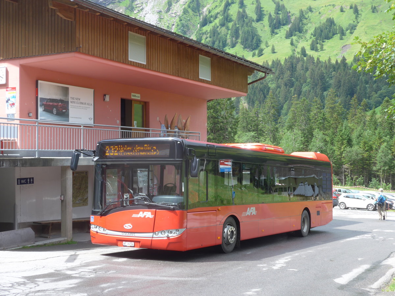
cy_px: 148
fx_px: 593
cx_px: 198
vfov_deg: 28.0
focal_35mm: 52
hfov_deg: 36.8
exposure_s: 1/320
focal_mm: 10.7
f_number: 3.3
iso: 80
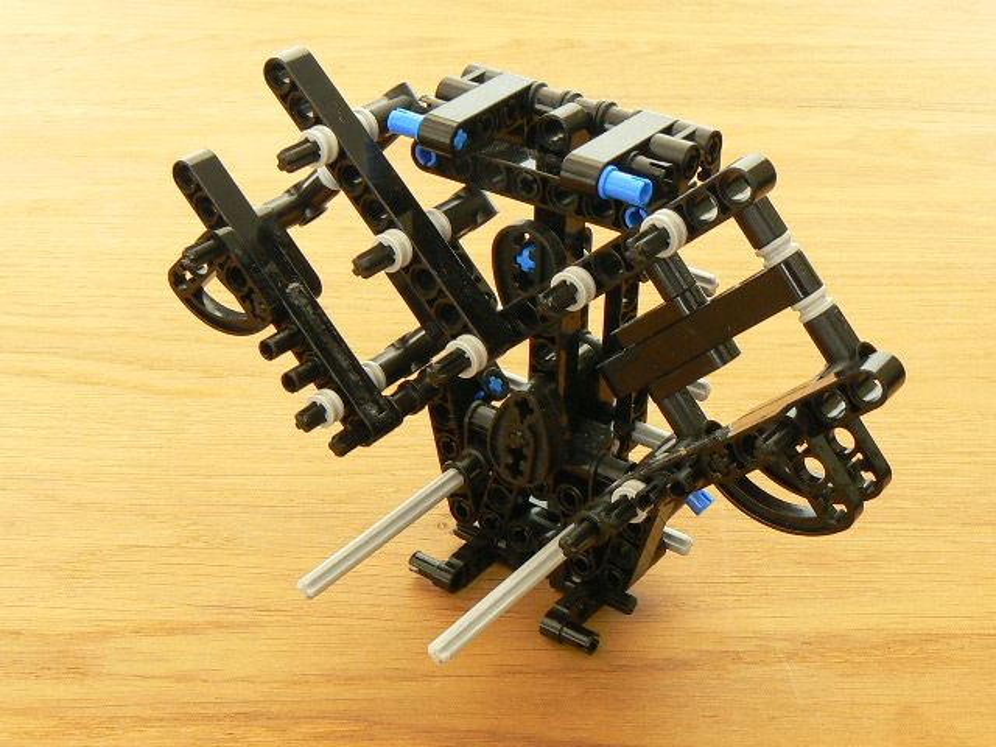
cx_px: 498
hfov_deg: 33.8
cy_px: 374
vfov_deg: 25.7
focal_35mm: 57
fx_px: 1640
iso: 100
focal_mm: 7
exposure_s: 2
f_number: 5
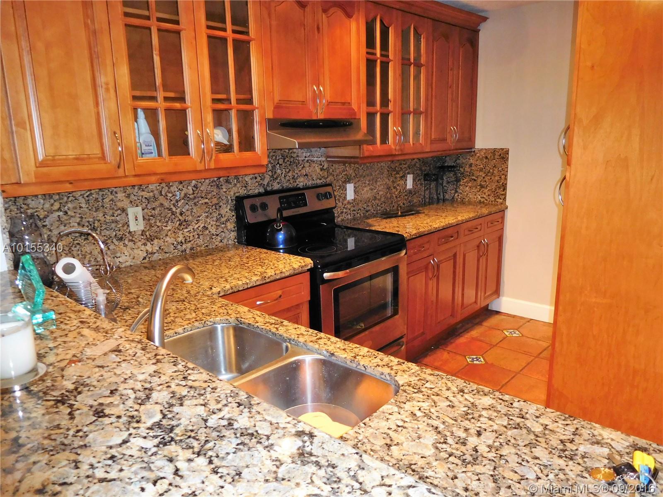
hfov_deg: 69.4
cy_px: 248
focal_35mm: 25
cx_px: 332
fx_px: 479
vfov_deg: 54.9
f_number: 3.4
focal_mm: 4.5
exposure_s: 1/30
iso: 280
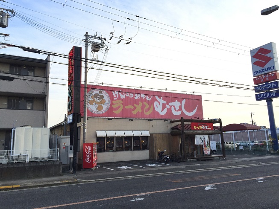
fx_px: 234
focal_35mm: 29
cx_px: 140
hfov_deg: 61.7
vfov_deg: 48.2
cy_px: 104
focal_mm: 4.15
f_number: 2.2
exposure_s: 1/942
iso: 32
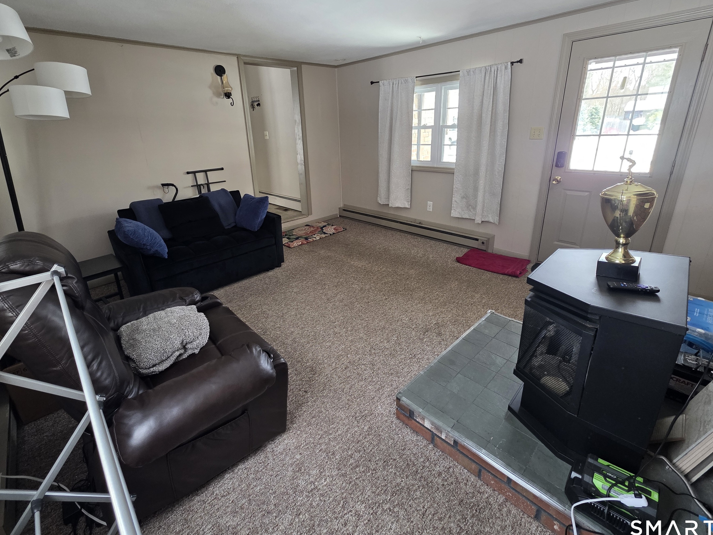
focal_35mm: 15
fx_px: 309
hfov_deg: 98.1
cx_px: 342
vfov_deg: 81.4
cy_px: 233
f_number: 1.9
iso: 200
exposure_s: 1/120
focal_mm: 2.2
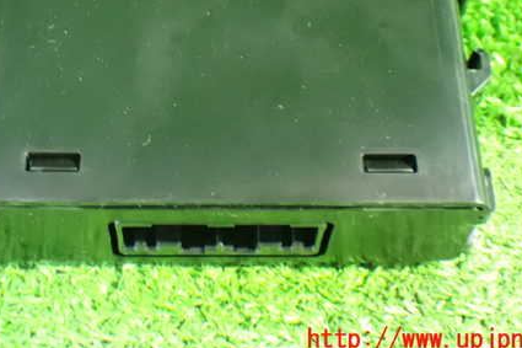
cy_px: 79
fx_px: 1000
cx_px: 216
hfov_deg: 29.2
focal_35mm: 69
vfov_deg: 19.5
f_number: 3.1
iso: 1600
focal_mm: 8.4
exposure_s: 1/8
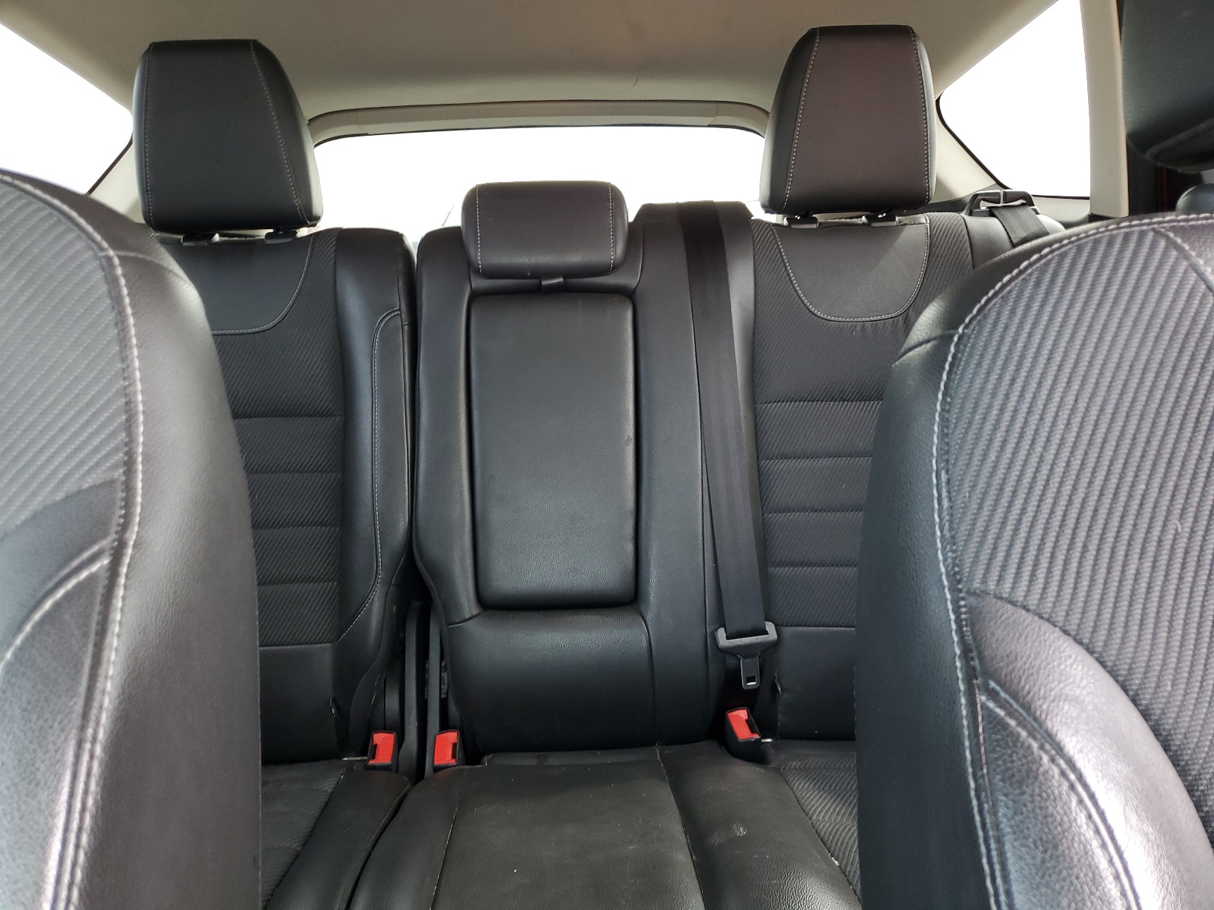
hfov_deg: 67.3
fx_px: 912
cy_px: 455
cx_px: 607
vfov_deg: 53.1
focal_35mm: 26
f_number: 1.5
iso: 74
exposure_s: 1/60.2
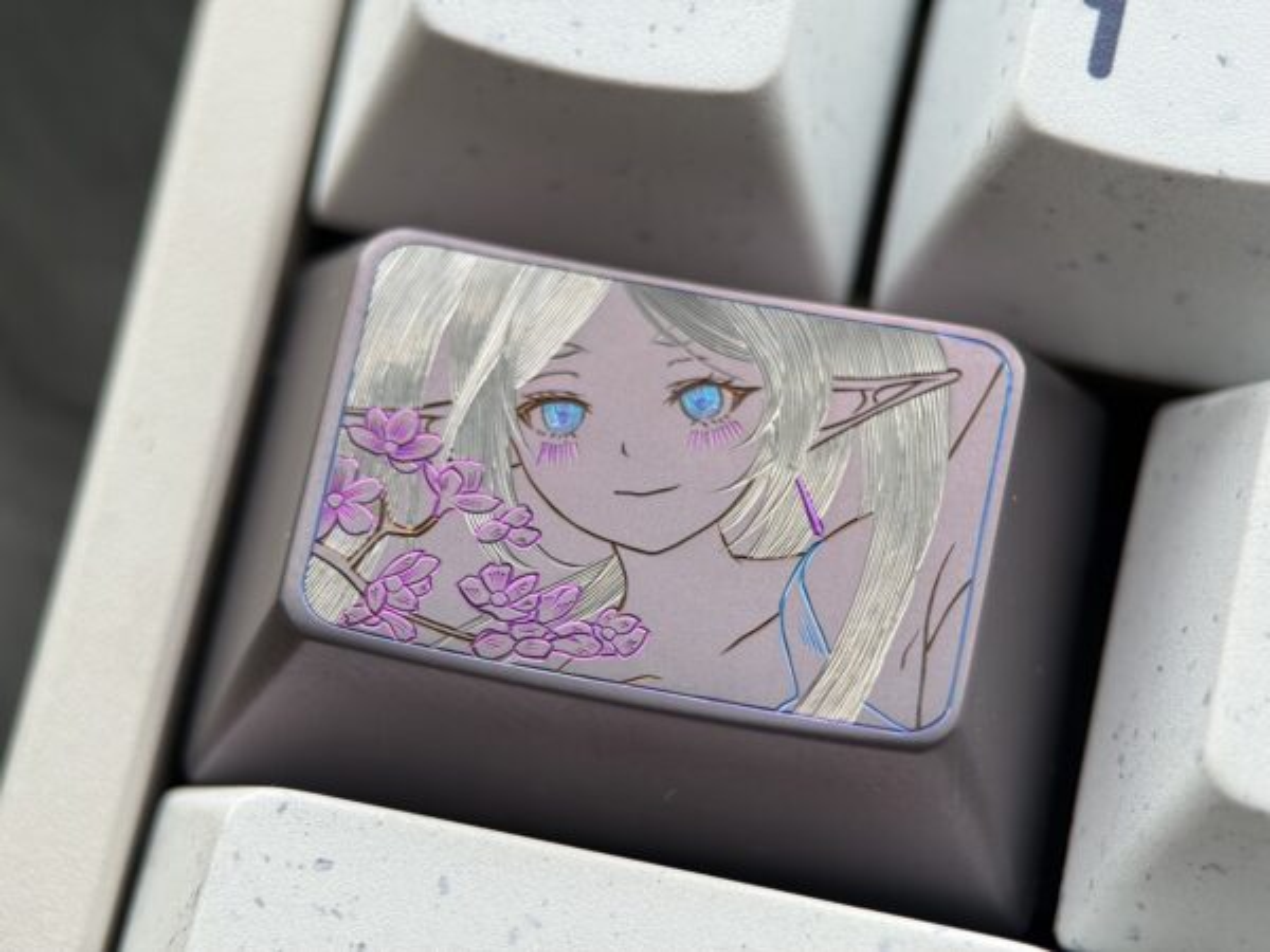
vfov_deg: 30.3
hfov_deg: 39.7
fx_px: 1761
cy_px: 476
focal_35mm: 48
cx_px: 635
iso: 64
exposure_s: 1/349
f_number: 1.78
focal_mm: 6.76
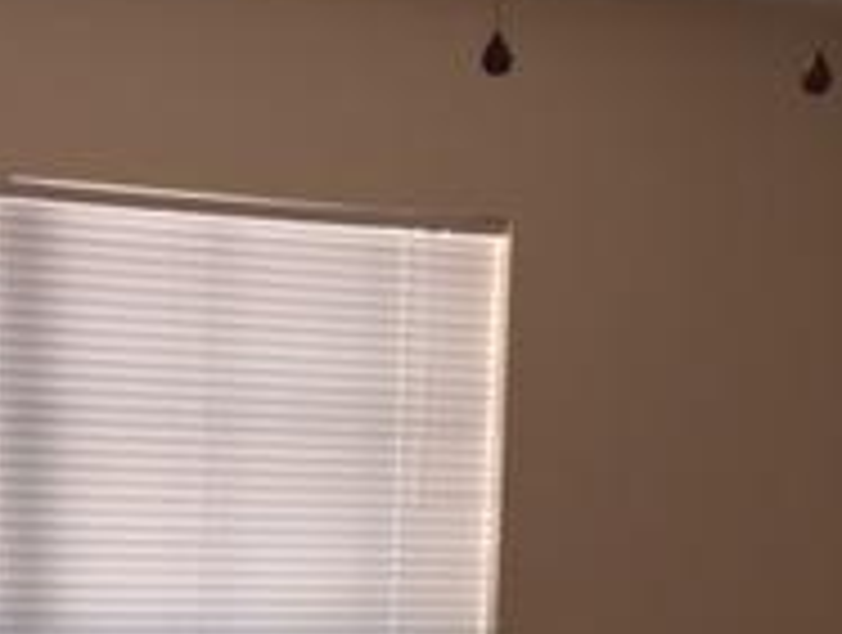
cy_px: 1012
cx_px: 18
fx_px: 2413
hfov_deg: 19.3
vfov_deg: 13.9
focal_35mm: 99
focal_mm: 4.15
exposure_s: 1/30
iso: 64
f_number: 2.2
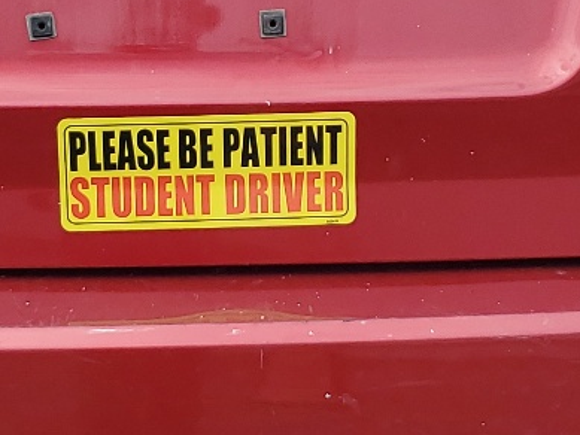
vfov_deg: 13.8
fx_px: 1793
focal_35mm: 107
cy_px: 162
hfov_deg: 18.3
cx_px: 227
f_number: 1.5
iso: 50
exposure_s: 1/2500
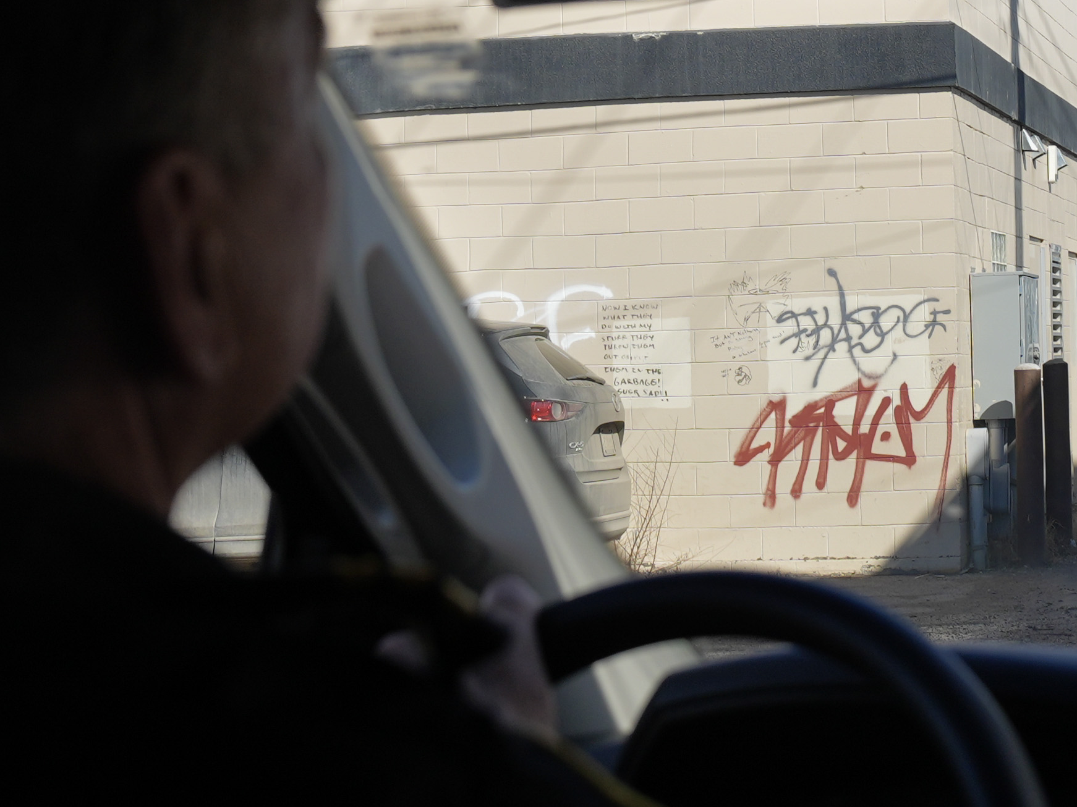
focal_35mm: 106
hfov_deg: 18.3
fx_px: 3298
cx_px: 969
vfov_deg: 13.8
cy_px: 93
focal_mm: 32
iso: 250
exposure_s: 1/1000
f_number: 5
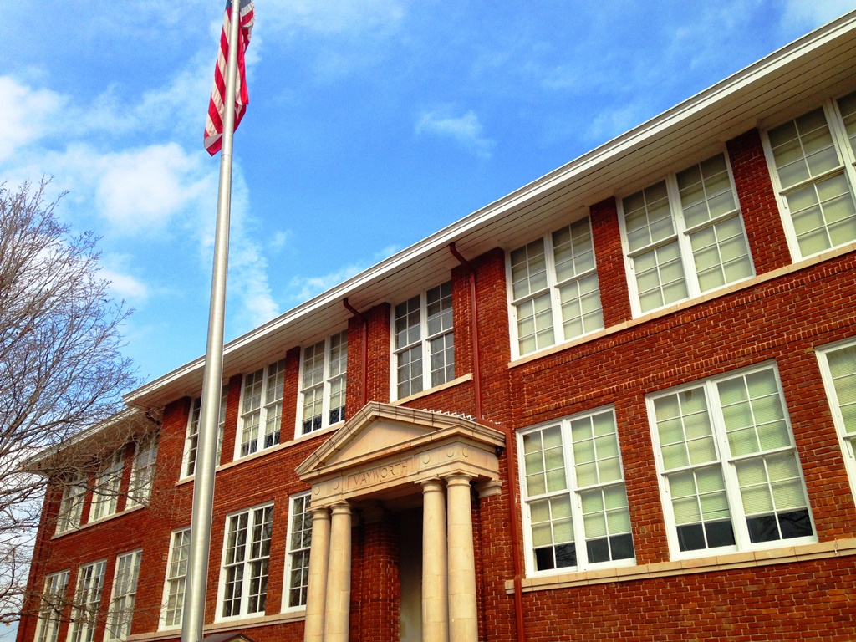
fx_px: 816
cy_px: 321
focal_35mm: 33
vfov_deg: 42.9
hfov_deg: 55.4
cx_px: 428
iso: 50
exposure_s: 1/1178
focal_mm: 4.12
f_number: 2.4
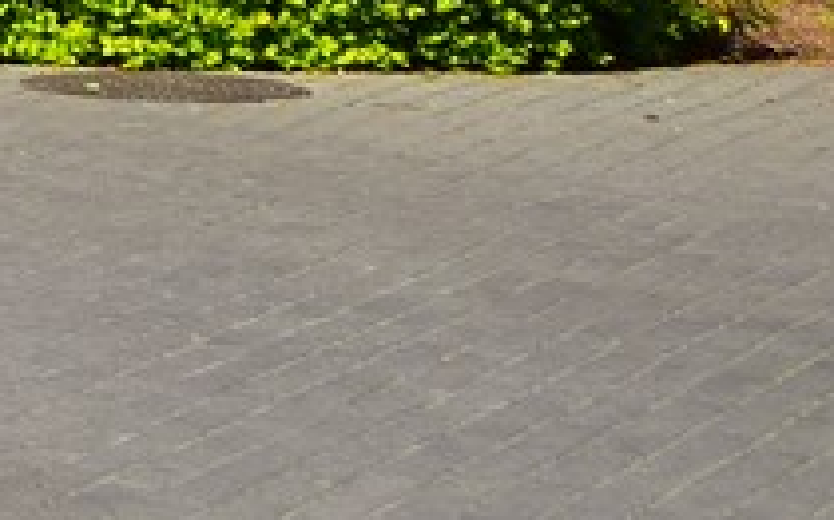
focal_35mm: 197
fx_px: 4475
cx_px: -2021
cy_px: -1369
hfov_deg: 8.2
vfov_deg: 5.9
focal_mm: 18
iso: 100
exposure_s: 1/250
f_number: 8
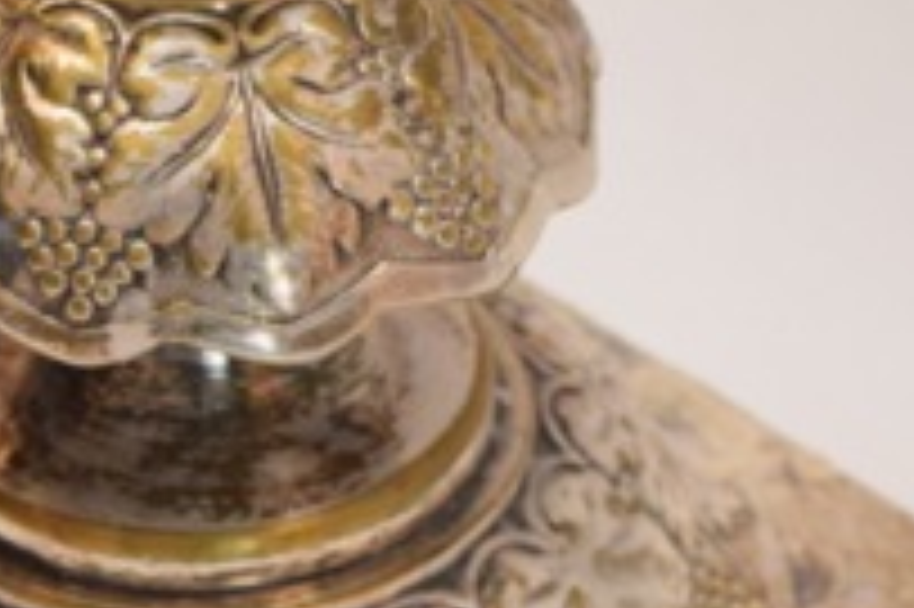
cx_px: 320
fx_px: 10311
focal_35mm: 406
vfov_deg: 3.4
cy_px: -327
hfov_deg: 5.1
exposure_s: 1/60
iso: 800
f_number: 5.6
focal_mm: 55
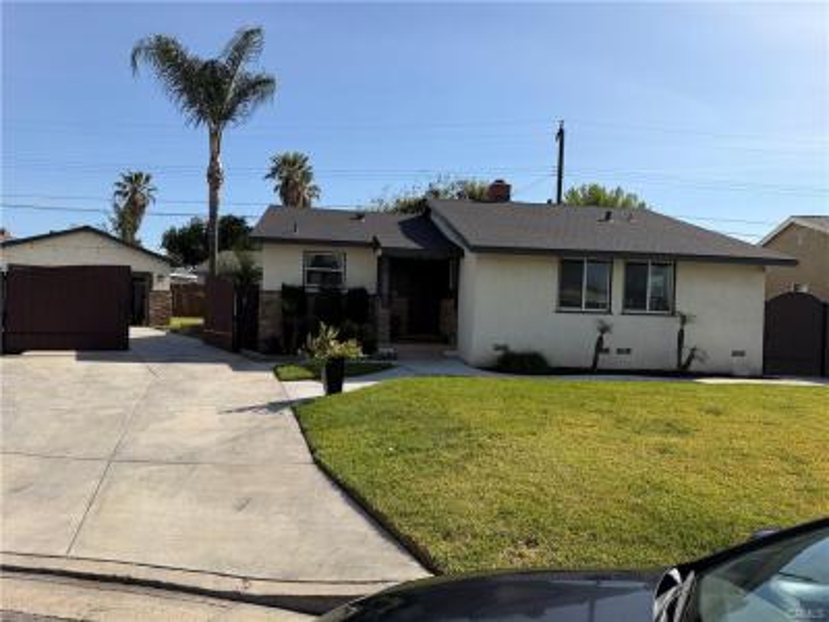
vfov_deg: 56.8
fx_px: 575
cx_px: 414
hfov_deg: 71.6
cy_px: 311
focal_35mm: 24
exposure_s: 1/5319
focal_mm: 6.76
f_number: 1.78
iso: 80
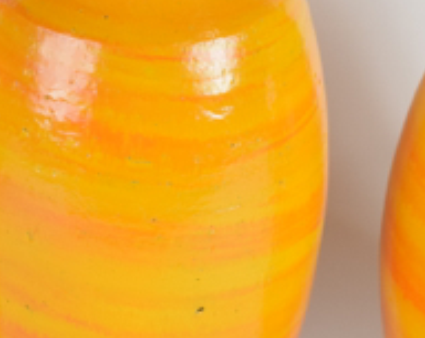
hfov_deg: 11.7
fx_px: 2067
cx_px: 137
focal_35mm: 165
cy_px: 145
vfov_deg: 9.4
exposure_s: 1/125
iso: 800
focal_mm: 35
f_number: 10
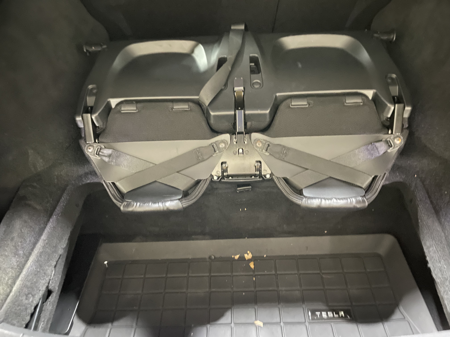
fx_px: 338
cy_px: 168
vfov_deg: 53.1
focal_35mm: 26
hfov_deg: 67.3
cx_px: 225
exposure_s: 1/4
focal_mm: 4.2
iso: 1000
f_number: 1.6
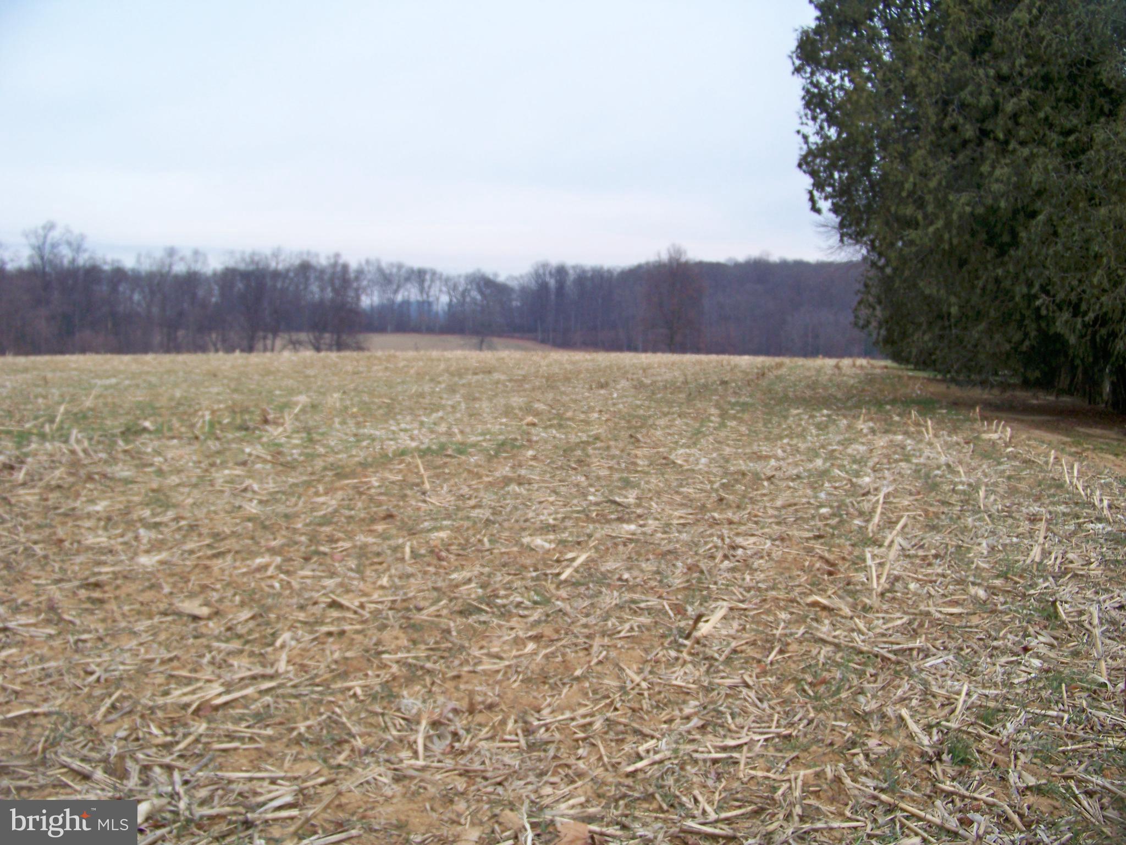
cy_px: 422
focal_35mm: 33
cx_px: 563
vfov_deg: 42.9
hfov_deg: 55.4
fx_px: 1073
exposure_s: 1/500
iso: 80
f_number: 2.8
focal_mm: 5.85
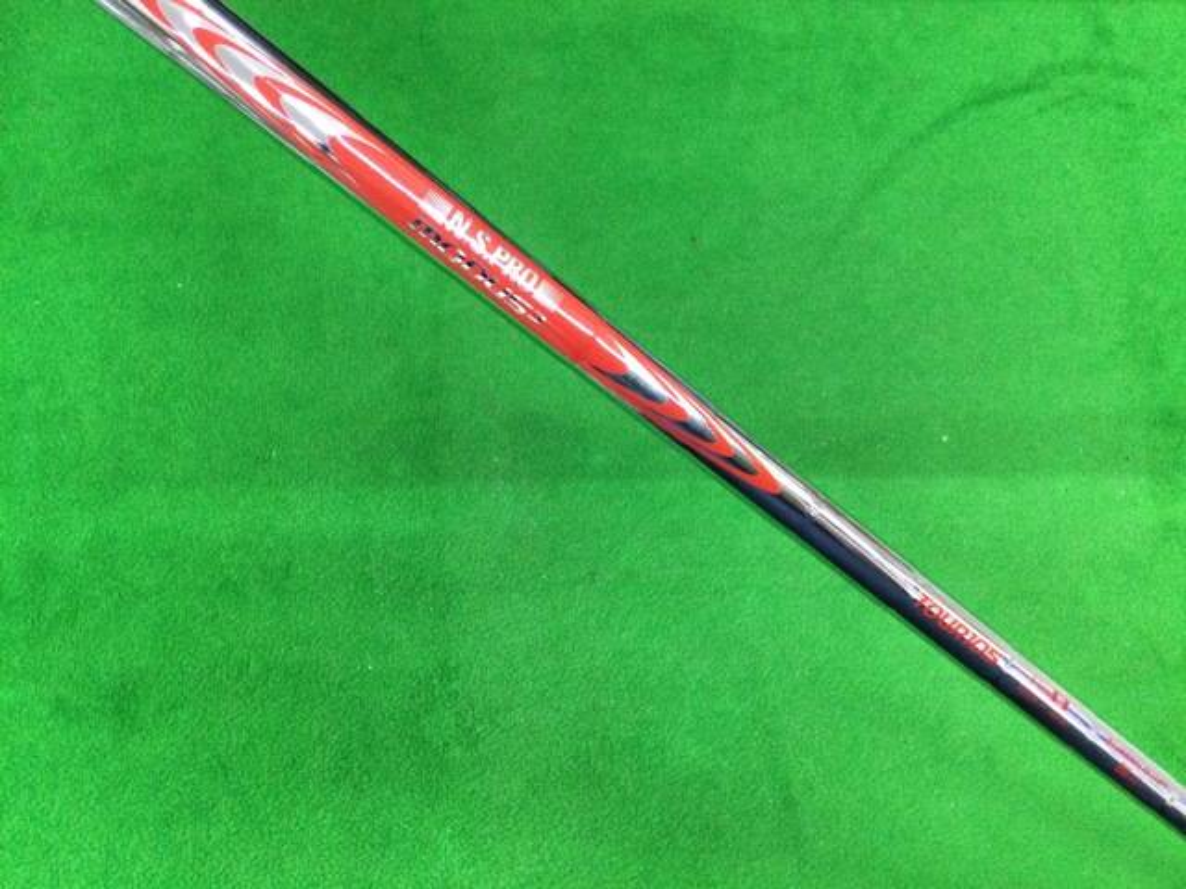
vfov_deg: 45.4
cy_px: 444
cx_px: 593
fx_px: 1062
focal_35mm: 31
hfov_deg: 58.4
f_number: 2.4
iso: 200
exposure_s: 1/30
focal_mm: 3.3
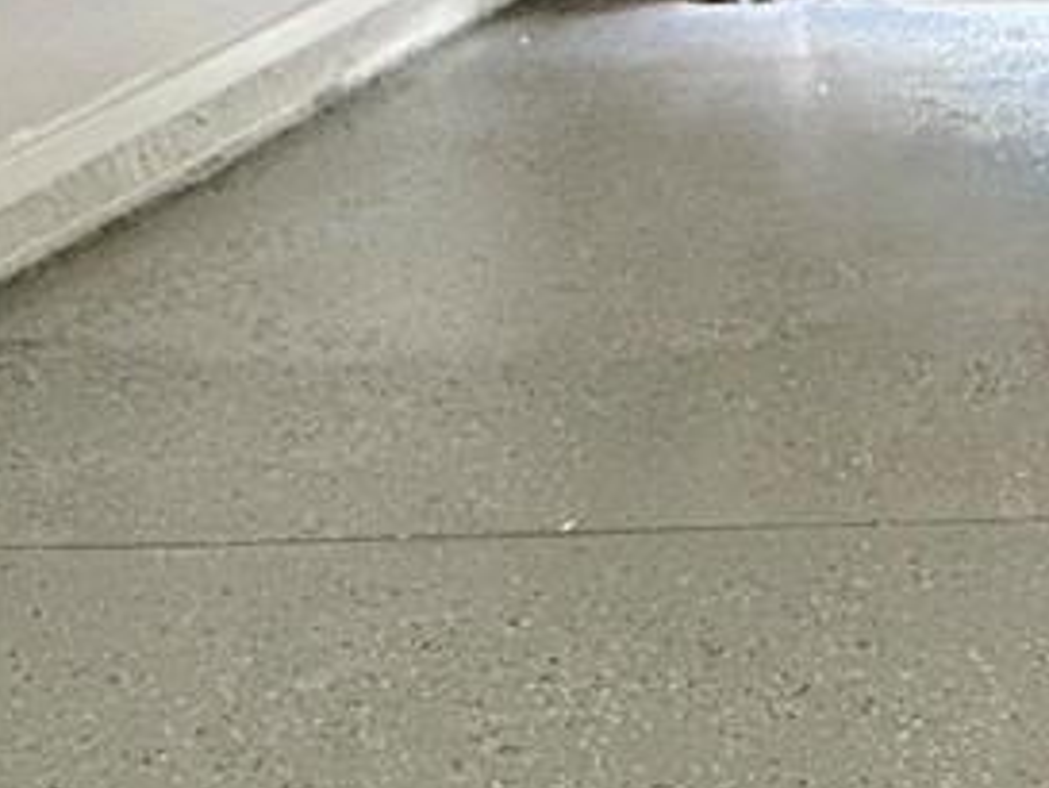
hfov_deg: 18.4
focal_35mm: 82
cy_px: -142
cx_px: 1917
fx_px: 2486
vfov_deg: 17.2
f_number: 2.2
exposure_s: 1/99
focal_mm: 2.22
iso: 160
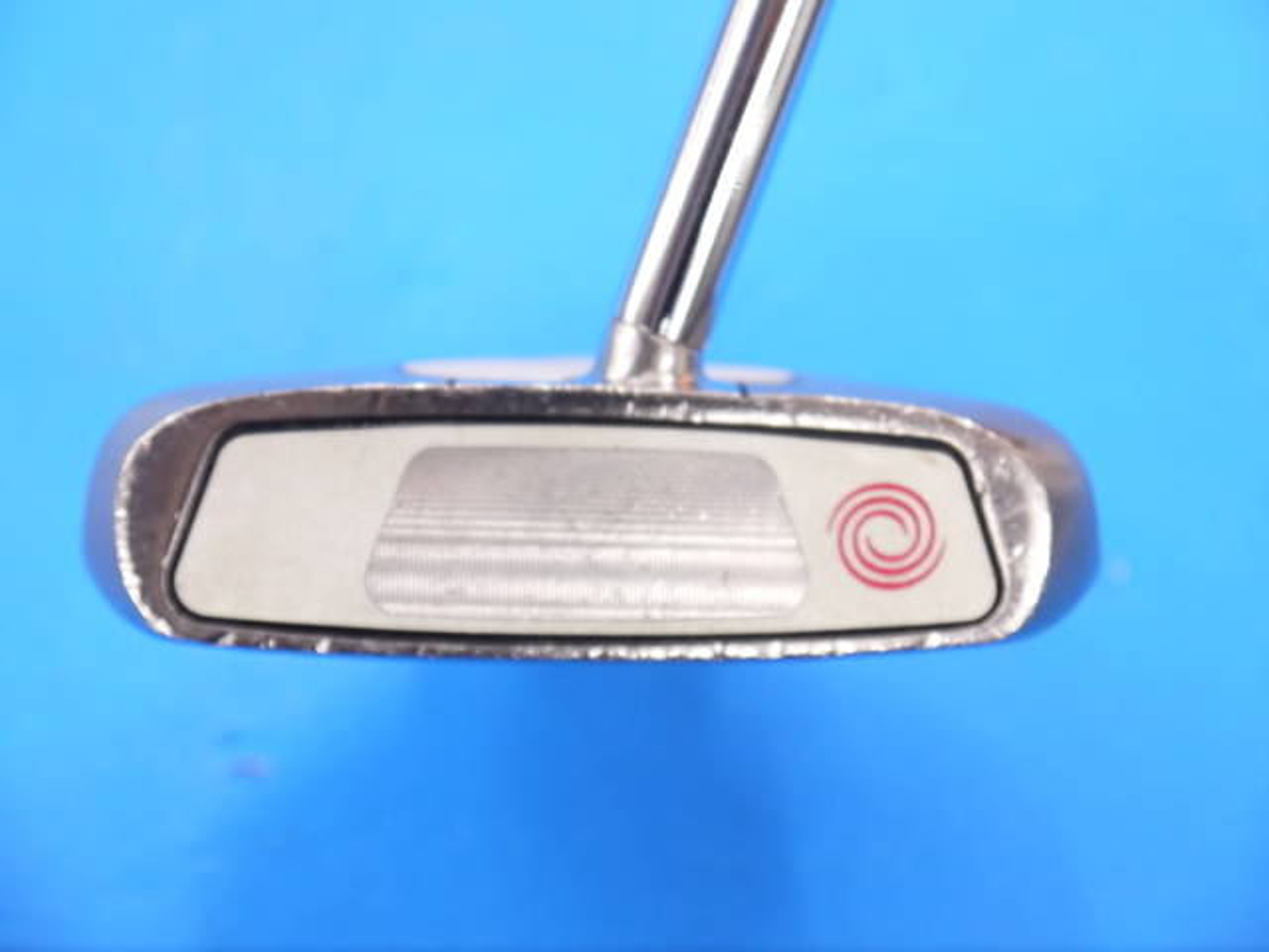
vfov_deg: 17.6
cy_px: 476
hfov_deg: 23.3
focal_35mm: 84
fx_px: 3079
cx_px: 634
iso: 800
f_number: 5.6
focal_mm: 42
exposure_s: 1/80
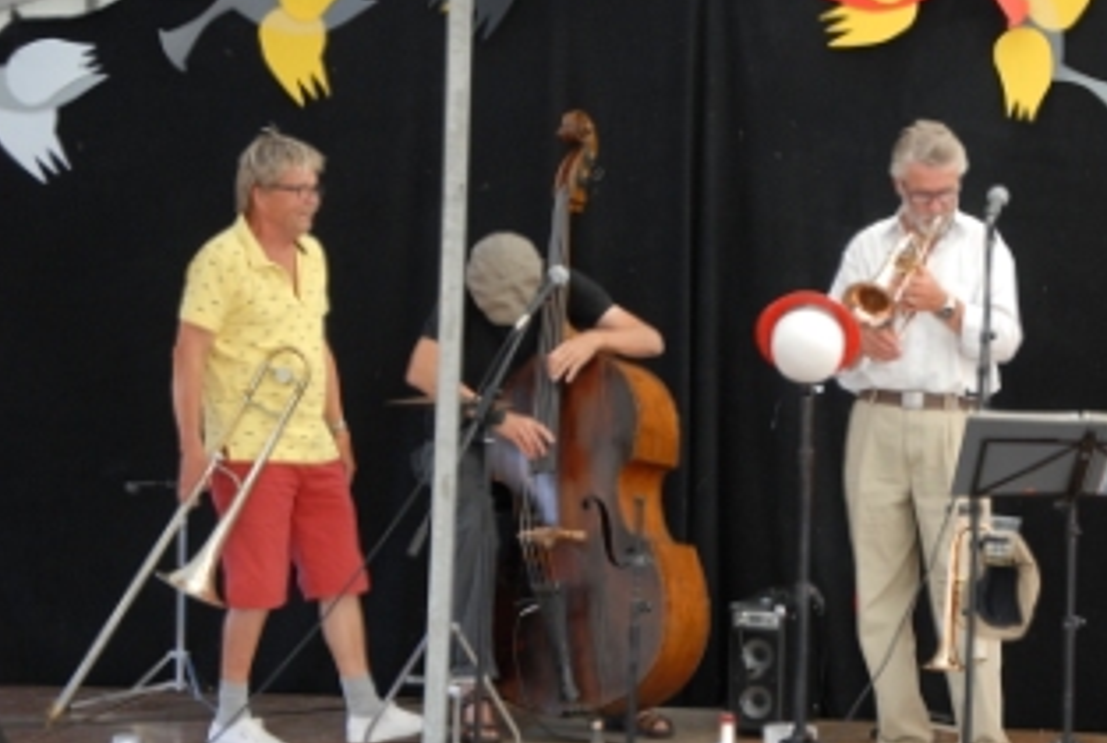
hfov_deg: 19.7
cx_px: 782
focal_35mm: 103
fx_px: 3173
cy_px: 481
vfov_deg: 13.3
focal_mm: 48
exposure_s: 1/60
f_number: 4.8
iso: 400
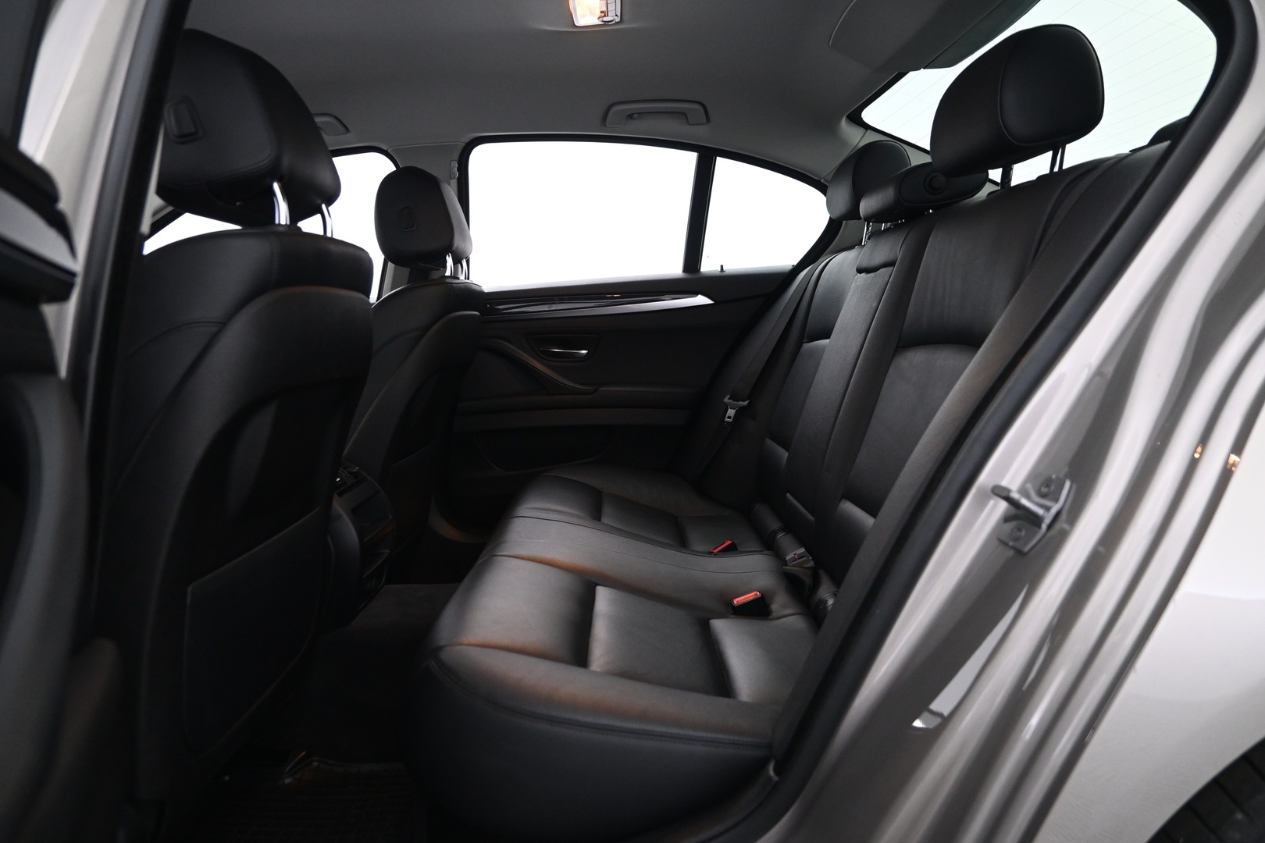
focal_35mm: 24
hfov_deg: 73.7
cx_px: 632
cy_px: 422
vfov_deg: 53.1
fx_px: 843
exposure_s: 1/20
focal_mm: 16
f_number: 3.5
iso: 1600
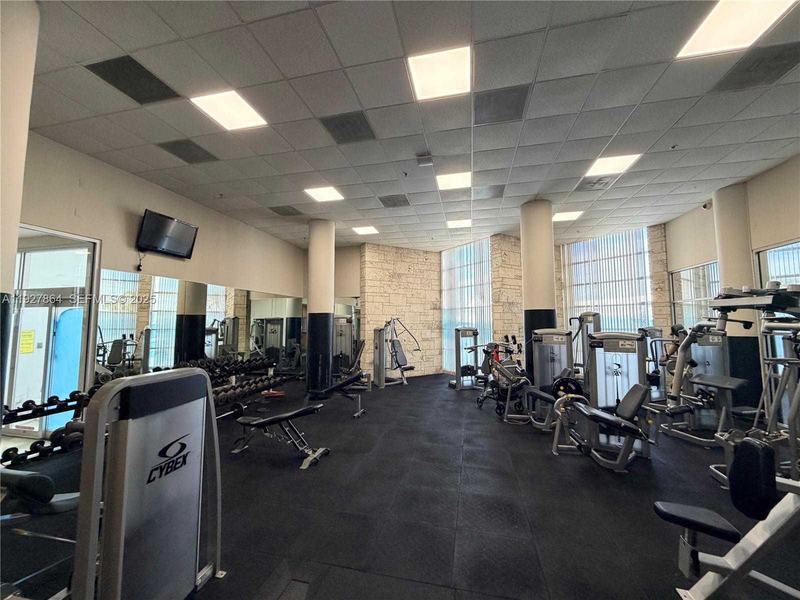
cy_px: 300
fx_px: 324
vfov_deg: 85.7
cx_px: 400
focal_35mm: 14
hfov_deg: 102.1
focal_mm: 2.22
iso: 250
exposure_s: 1/120
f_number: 2.2
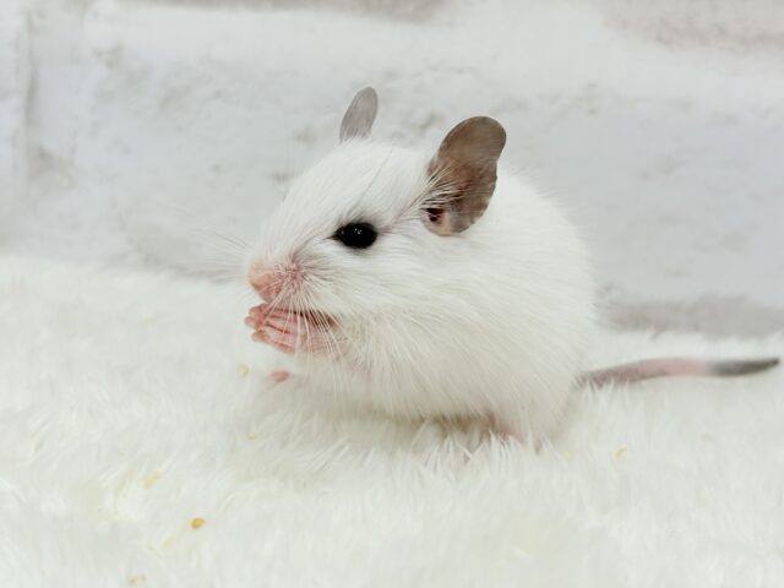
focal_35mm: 52
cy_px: 294
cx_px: 392
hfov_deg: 36.8
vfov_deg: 28.0
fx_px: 1178
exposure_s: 1/100
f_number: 1.6
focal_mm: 5.96
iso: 64
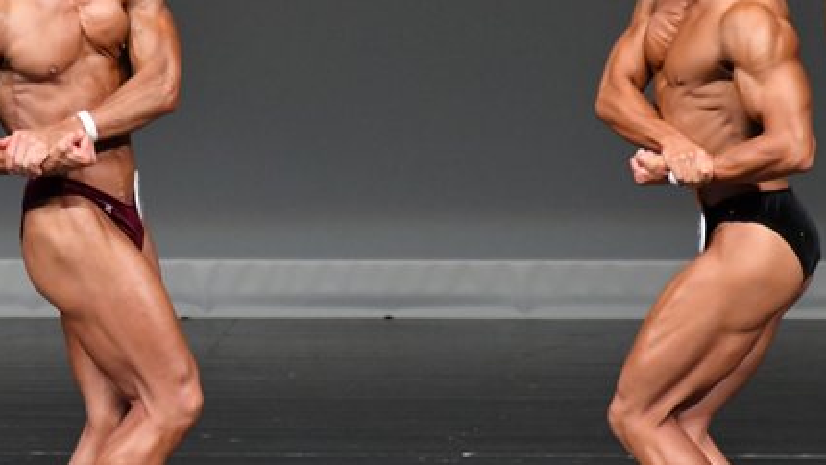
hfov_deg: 3.1
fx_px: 15487
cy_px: 215
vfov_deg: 1.7
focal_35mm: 707
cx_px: 303
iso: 4000
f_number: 5.6
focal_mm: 250
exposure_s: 1/400
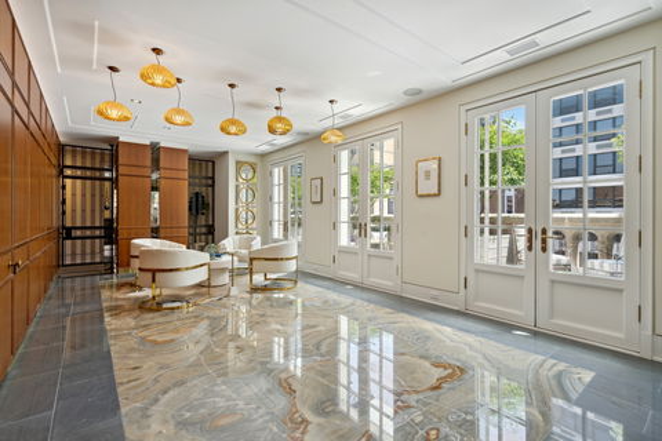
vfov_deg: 73.7
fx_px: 294
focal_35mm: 16
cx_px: 331
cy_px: 220
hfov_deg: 96.7
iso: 320
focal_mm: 16
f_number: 7.1
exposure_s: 1/40
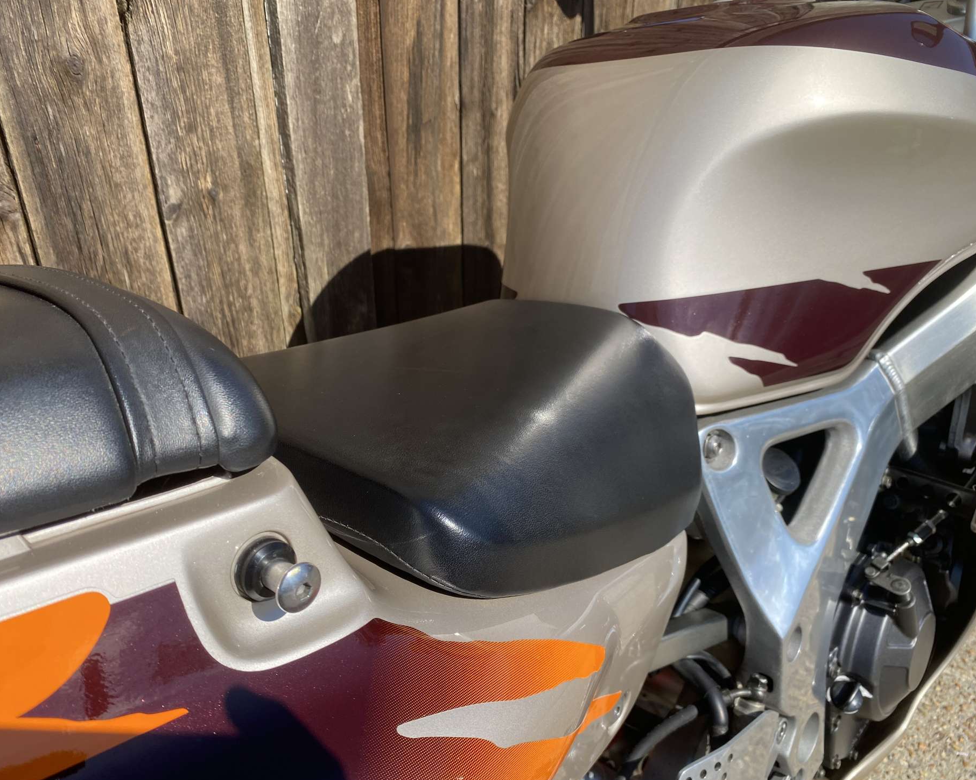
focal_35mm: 28
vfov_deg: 51.5
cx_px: 468
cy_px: 382
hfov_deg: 62.2
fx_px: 809
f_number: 1.8
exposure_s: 1/2358
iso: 32
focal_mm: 4.25
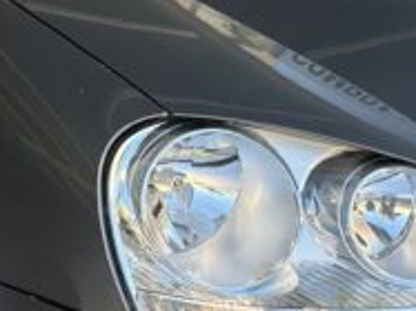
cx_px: 225
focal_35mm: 102
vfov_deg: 14.5
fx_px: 1225
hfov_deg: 19.3
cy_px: 123
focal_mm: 6.86
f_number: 1.78
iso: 80
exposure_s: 1/477
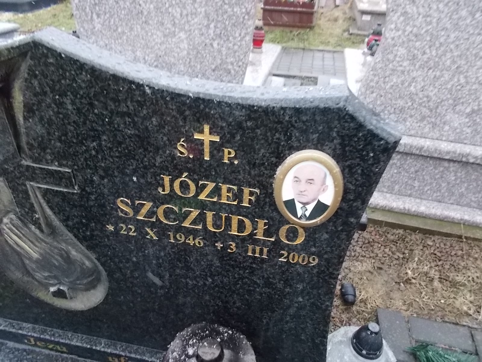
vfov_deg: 53.1
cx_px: 241
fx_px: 362
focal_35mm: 26
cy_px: 181
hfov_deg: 67.3
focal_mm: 4.6
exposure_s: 1/50
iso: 400
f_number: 3.2
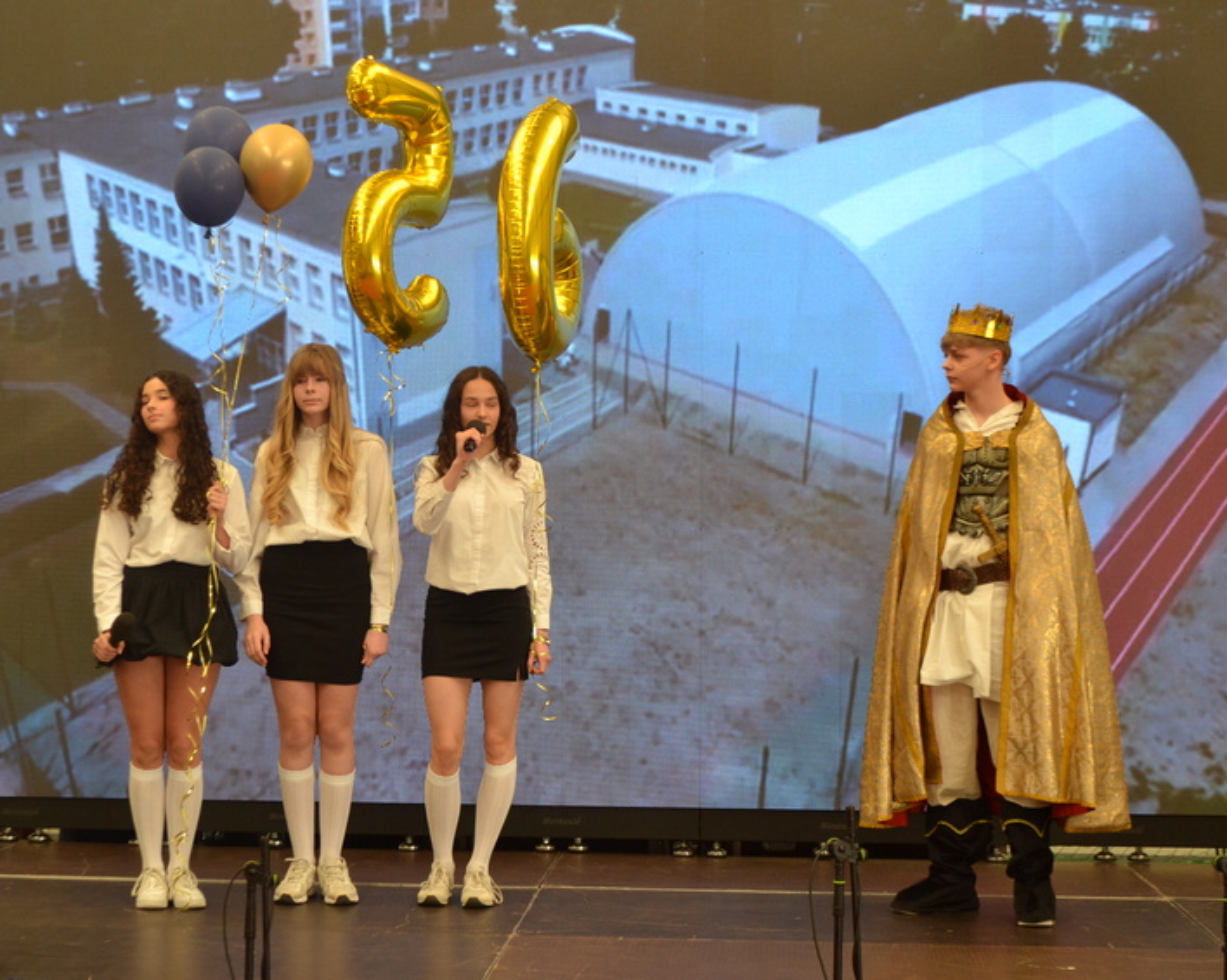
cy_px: 488
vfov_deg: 22.5
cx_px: 549
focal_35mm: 68
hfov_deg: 27.9
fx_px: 2469
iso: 640
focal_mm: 40
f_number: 5.3
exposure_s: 1/60
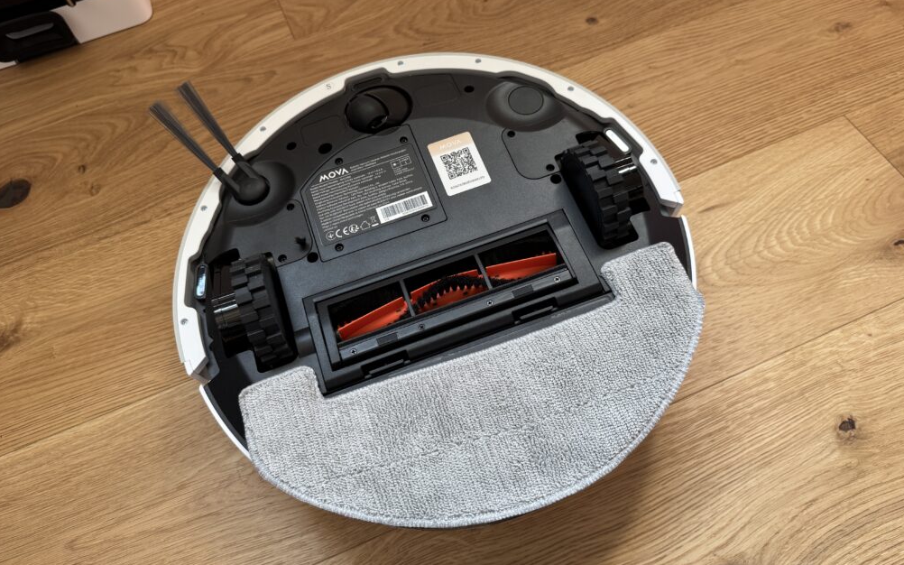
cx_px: 453
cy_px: 264
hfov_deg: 70.4
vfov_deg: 47.6
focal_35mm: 26
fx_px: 640
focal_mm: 6.76
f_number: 1.78
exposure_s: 1/71
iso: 160
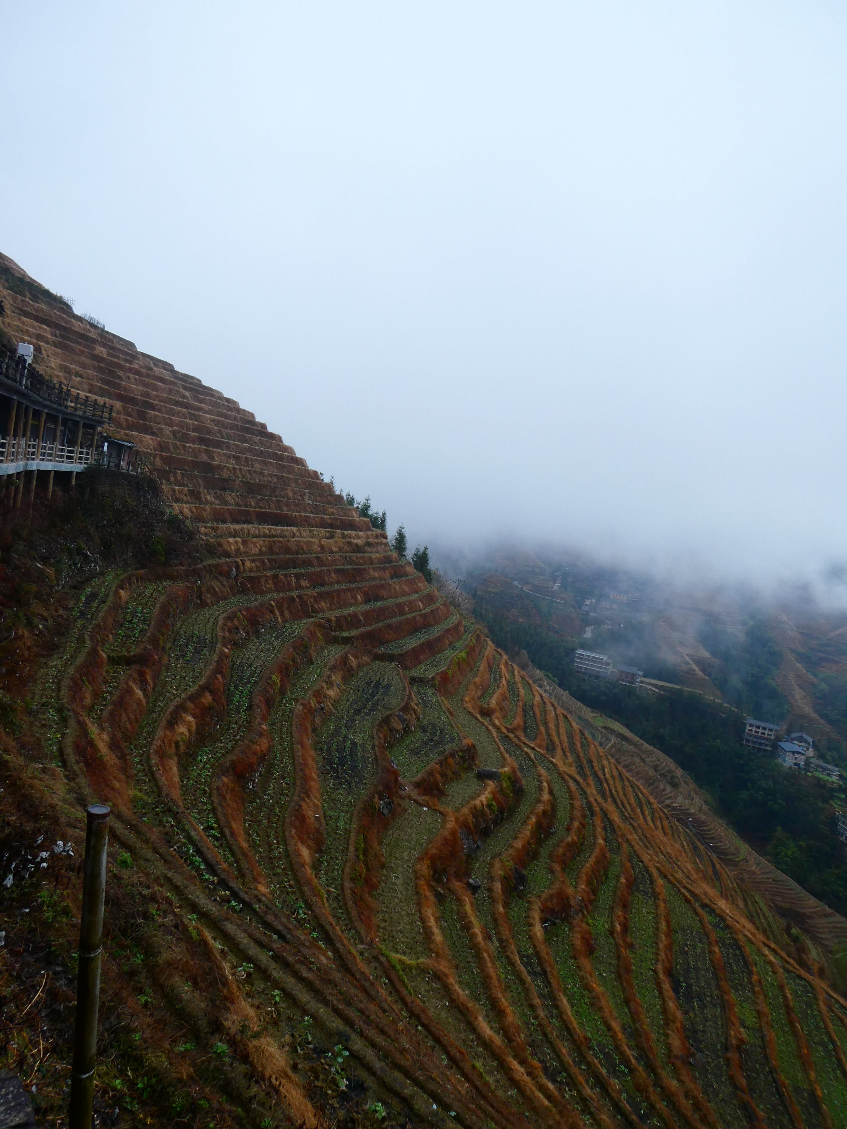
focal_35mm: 24
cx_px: 424
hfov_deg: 56.8
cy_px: 564
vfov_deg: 71.6
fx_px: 783
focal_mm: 4.3
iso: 80
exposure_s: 1/320
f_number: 3.3
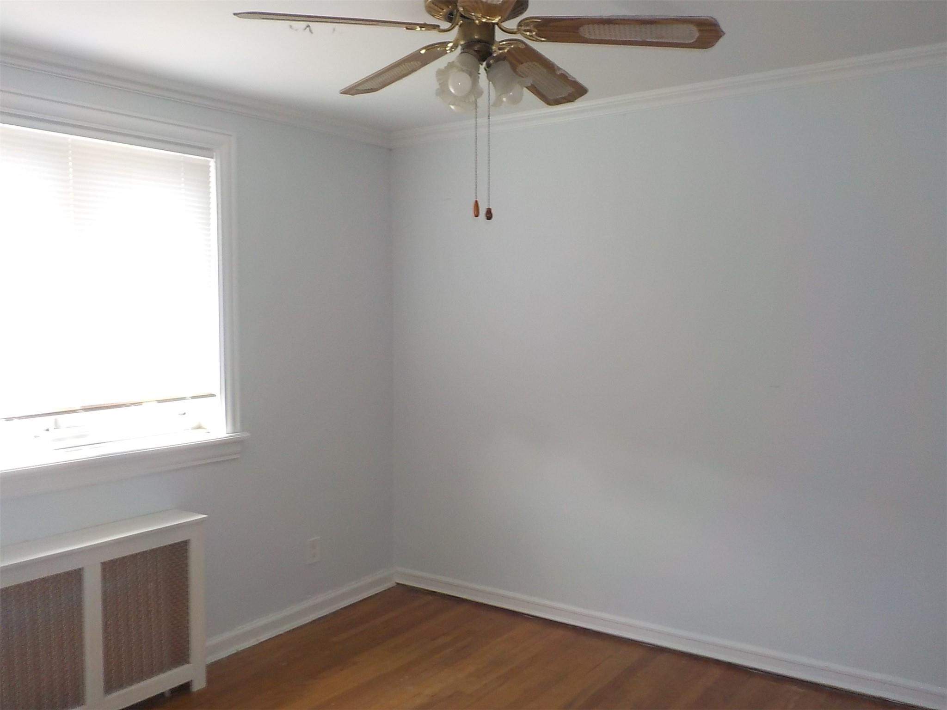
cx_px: 474
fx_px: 821
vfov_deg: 46.8
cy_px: 355
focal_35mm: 30
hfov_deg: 60.0
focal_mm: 4.1
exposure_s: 1/30
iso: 220
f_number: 3.3
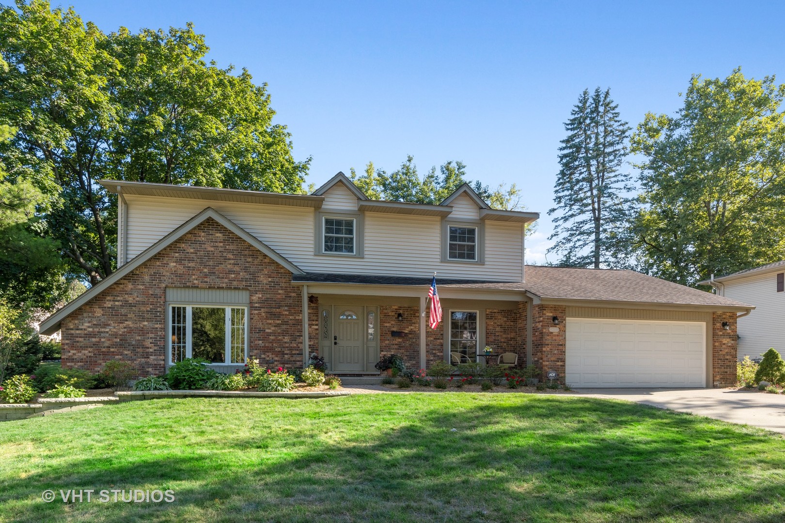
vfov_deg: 59.5
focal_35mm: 21
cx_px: 392
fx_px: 458
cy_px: 262
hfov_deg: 81.2
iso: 200
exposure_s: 1/200
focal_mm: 14
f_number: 8
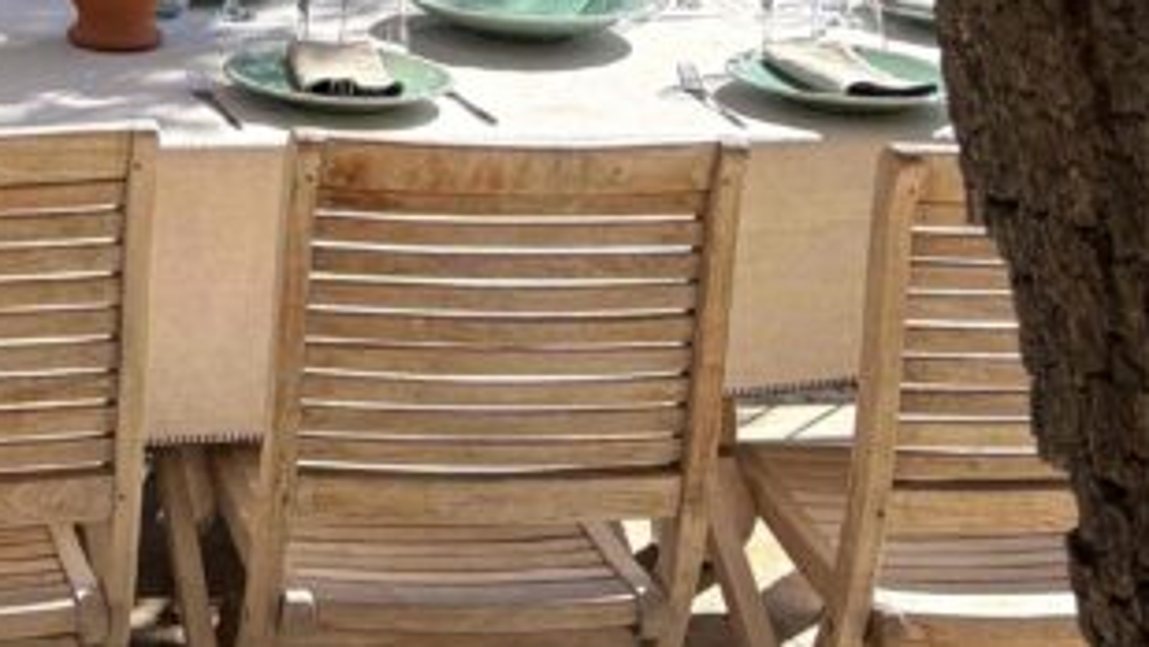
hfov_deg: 21.2
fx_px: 2865
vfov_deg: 10.6
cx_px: -201
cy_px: -1030
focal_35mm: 94
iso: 50
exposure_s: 1/1550
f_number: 1.6
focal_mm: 5.96
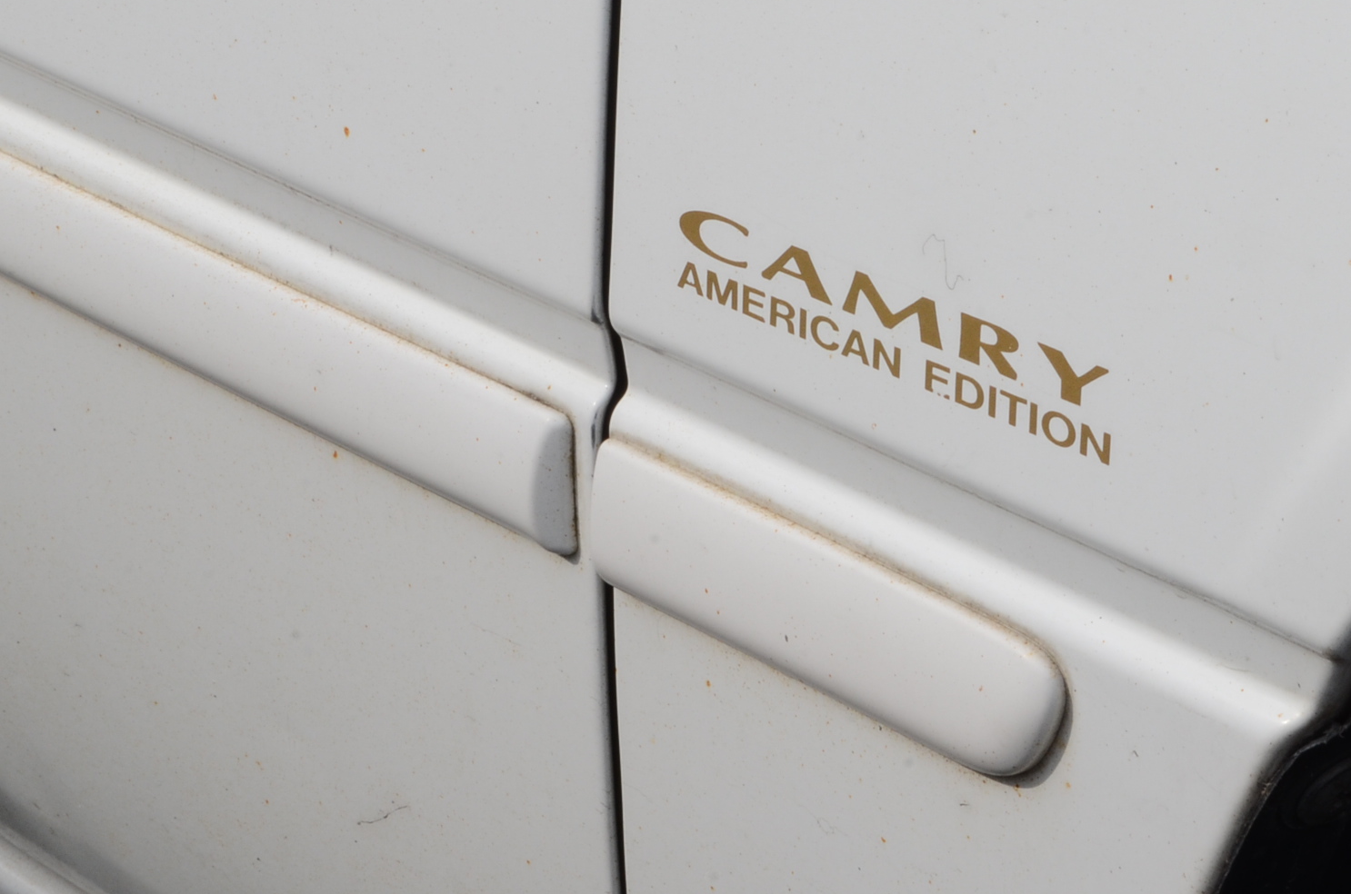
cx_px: 858
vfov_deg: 10.0
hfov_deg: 15.0
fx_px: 5124
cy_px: 313
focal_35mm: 137
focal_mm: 55
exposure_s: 1/80
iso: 400
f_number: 25
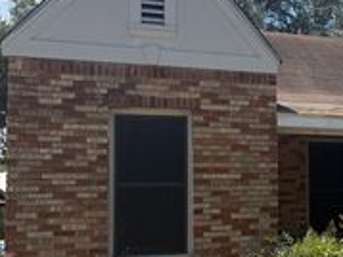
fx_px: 663
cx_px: 468
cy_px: 164
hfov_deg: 24.5
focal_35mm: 67
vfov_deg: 21.8
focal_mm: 6.76
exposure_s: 1/4673
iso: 80
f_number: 1.78
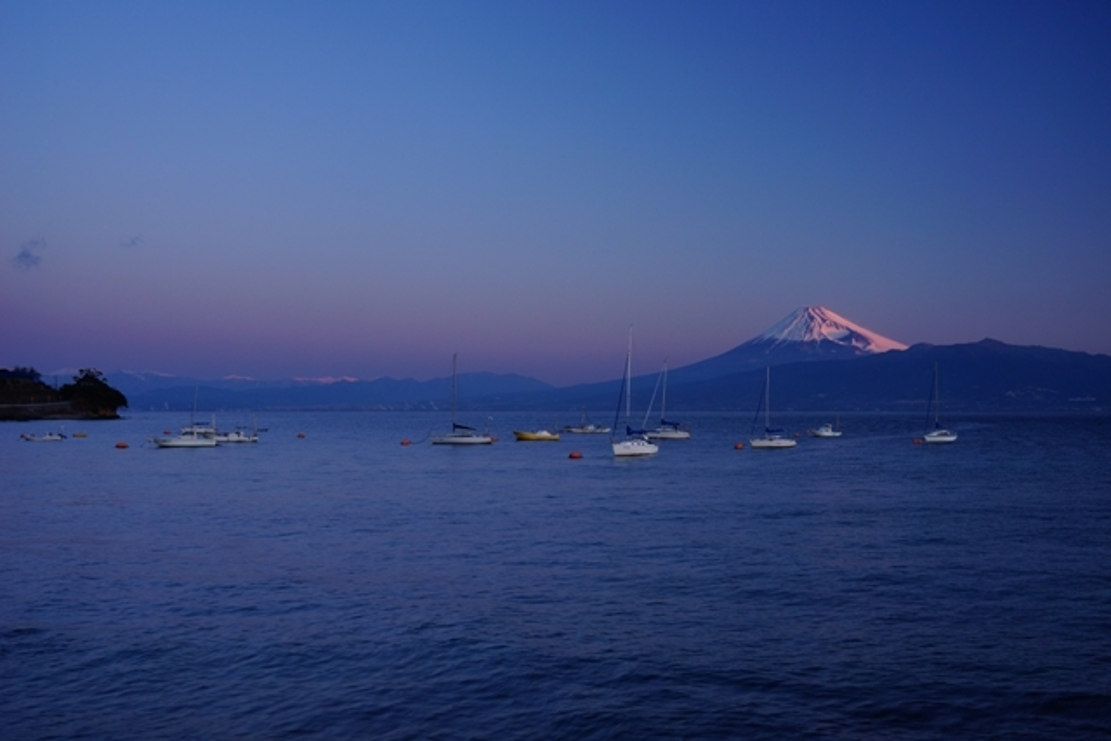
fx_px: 1080
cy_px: 370
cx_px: 556
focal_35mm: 35
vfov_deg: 37.9
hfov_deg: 54.4
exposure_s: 1/5
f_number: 8
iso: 100
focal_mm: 35
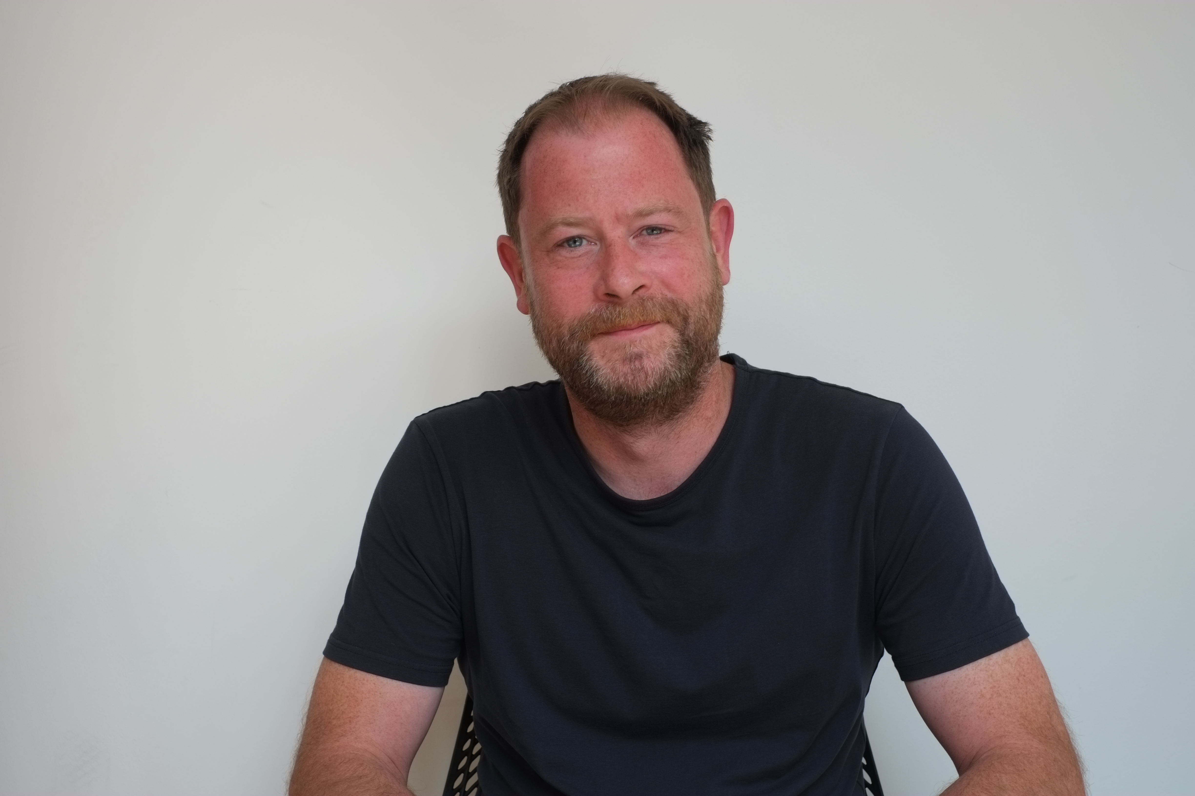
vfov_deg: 25.5
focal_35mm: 53
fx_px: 1759
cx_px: 598
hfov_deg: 37.5
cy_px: 398
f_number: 6.4
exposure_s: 1/58
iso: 200
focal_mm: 35
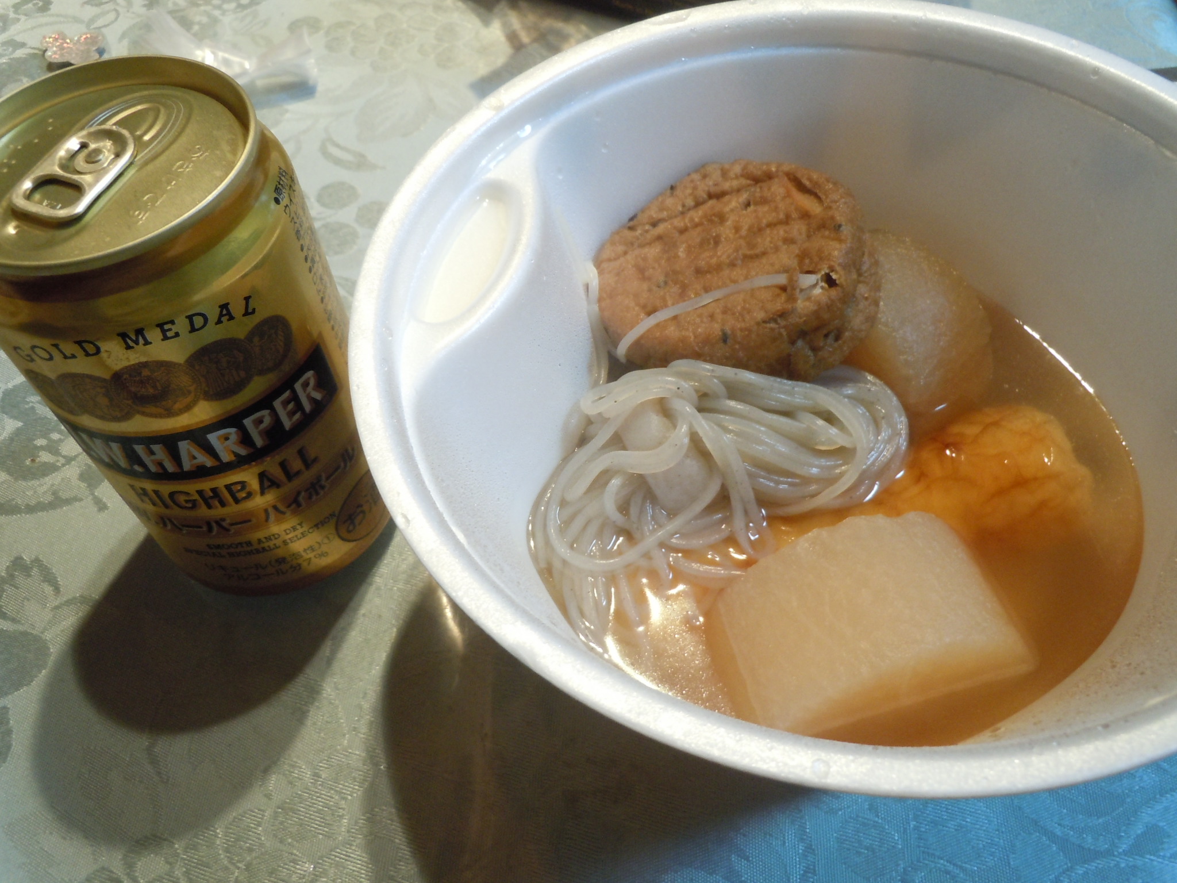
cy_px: 442
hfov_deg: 63.4
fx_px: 952
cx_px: 588
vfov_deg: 49.7
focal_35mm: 28
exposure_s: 1/20
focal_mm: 5
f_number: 3.7
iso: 400
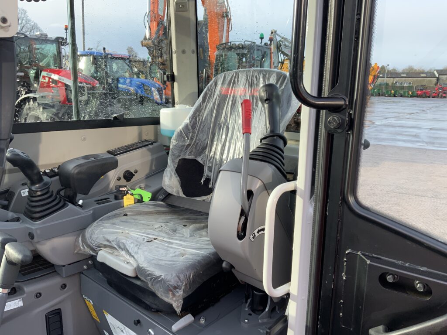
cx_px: 224
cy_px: 168
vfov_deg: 48.2
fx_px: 374
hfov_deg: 61.7
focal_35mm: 29
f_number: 1.8
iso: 16
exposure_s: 1/198
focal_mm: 3
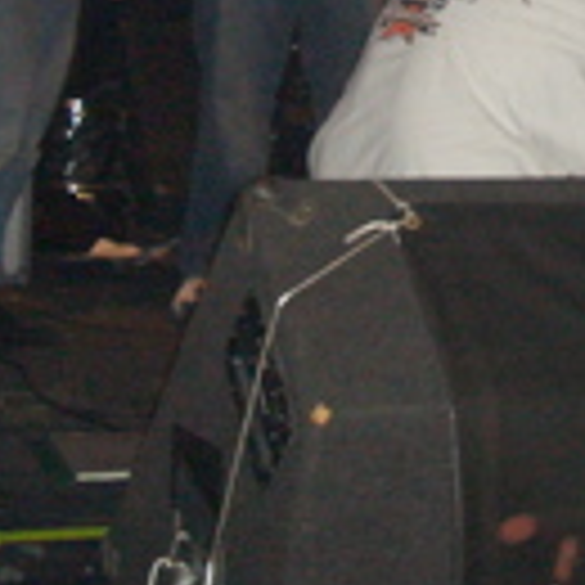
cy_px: -209
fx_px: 2275
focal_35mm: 119
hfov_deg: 14.4
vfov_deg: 14.0
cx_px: 580
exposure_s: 1/60
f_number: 2.6
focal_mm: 5.8
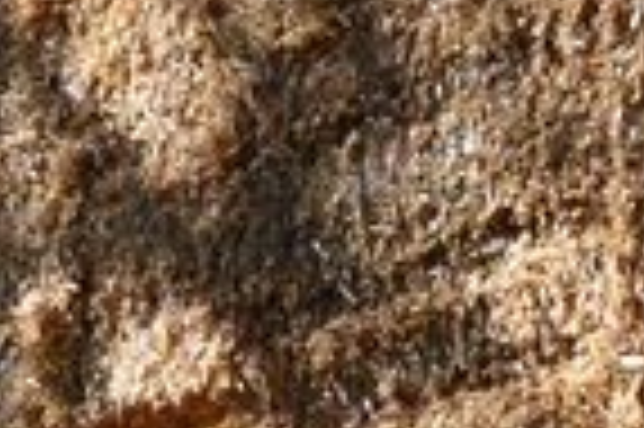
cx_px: 500
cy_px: 1034
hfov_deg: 10.6
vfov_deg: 6.7
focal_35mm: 194
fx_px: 3466
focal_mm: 18
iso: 100
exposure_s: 1/125
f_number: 5.6
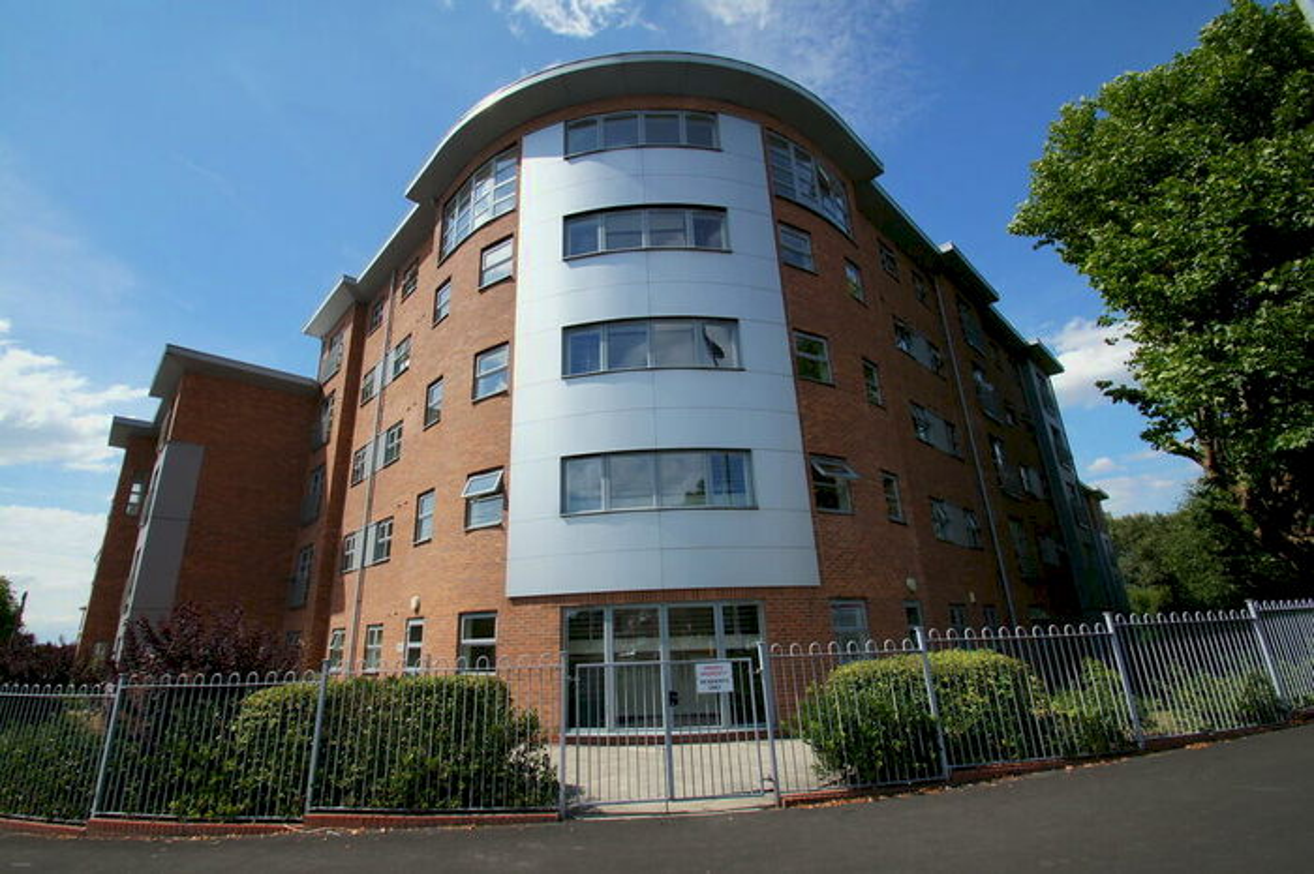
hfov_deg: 100.4
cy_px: 437
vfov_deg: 77.3
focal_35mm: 15
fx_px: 547
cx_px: 657
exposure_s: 1/160
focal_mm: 10
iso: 100
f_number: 11
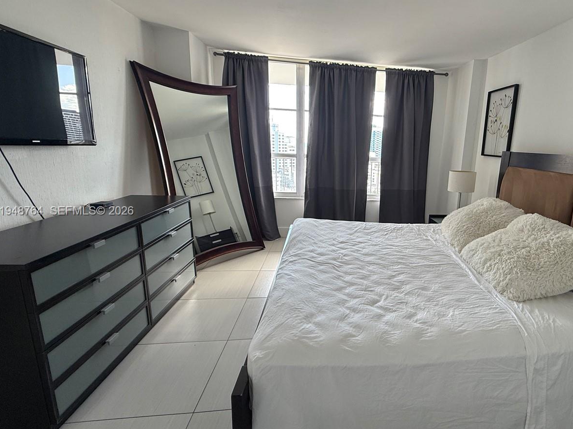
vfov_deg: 68.7
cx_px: 371
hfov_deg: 82.4
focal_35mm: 19
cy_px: 212
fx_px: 314
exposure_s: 1/99
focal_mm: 2.22
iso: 100
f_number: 2.2
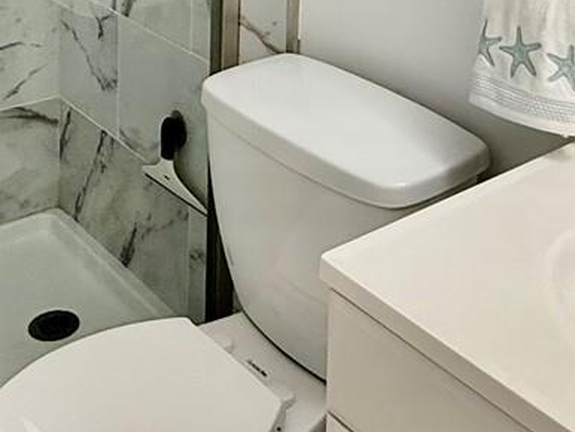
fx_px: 964
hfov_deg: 33.2
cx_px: 262
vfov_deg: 22.3
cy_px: -149
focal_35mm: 58
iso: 160
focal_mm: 2.22
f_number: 2.2
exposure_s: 1/120
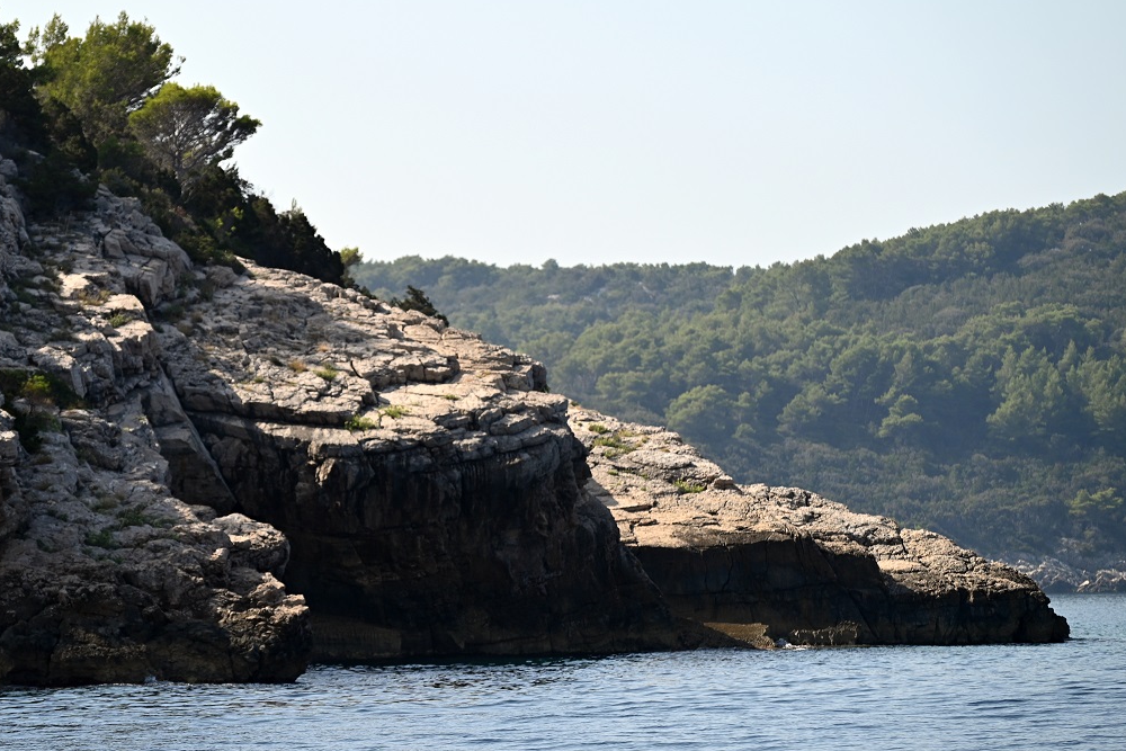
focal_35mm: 182
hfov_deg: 11.3
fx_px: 5693
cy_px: 347
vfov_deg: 7.5
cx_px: 431
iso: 180
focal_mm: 140
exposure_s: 1/1000
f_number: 5.6
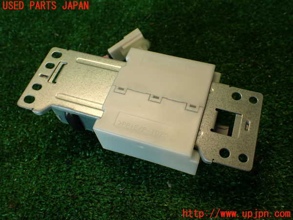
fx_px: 271
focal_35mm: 32
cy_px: 110
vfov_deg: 44.2
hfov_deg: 56.8
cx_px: 146
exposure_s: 1/60
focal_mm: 5.79
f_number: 2.4
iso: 125
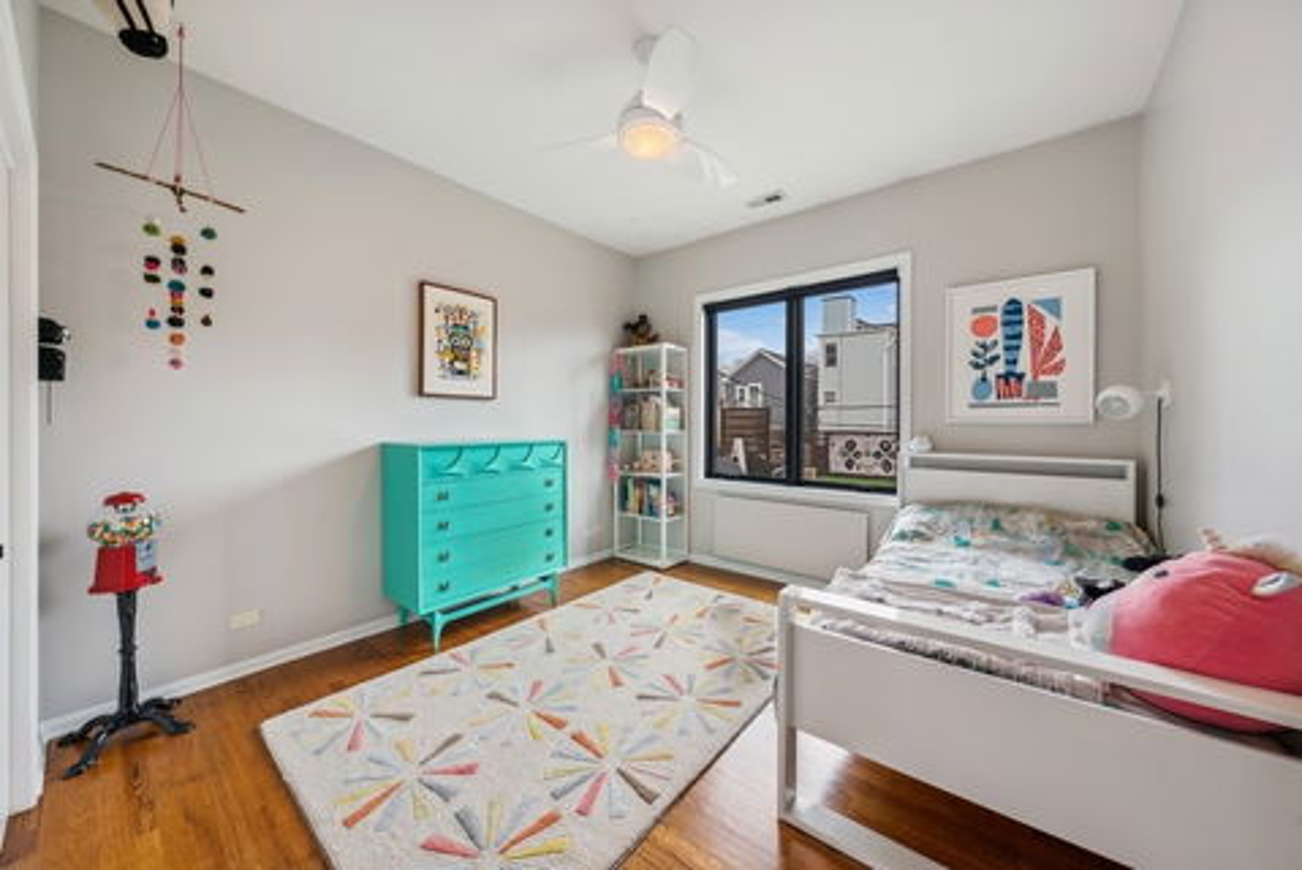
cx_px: 651
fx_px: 434
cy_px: 435
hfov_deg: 112.6
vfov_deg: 90.1
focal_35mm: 12
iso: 400
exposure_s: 1/20
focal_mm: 12
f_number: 8
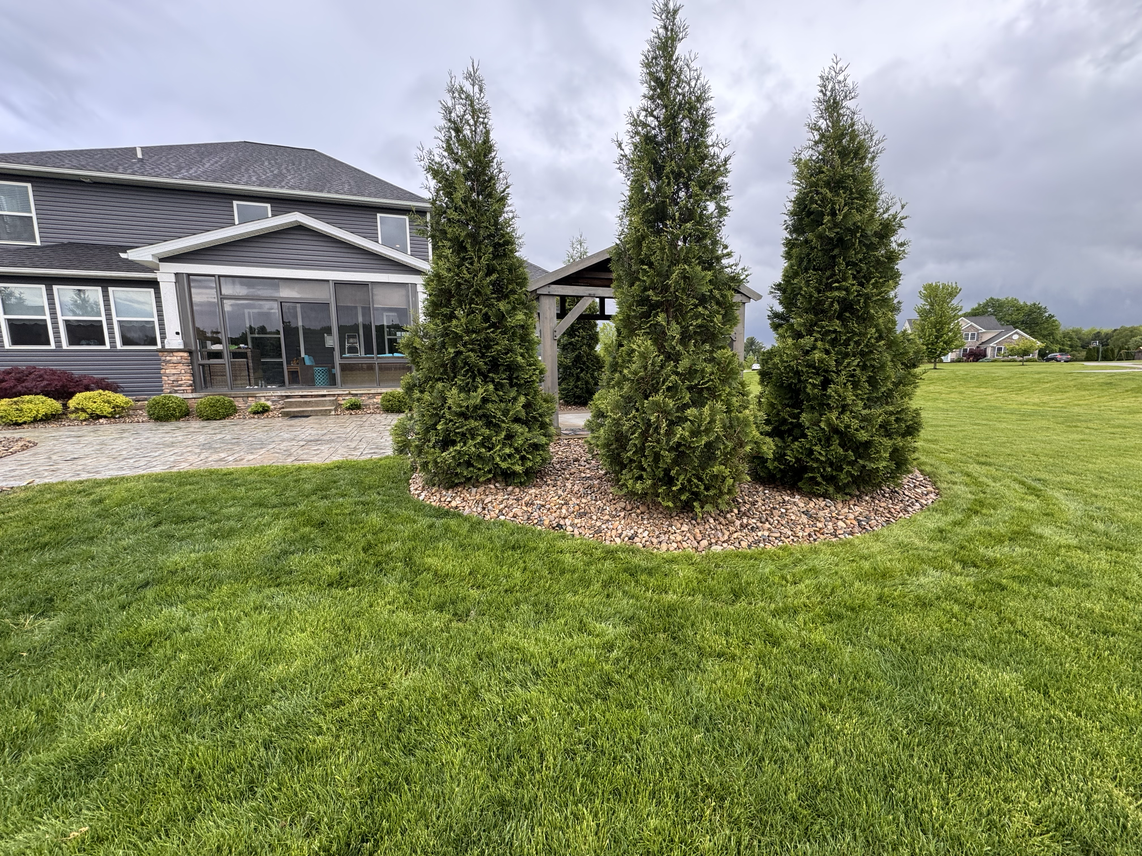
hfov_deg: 102.1
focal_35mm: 14
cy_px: 428
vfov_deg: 85.7
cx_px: 571
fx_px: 462
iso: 64
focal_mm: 2.22
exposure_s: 1/99
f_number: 2.2
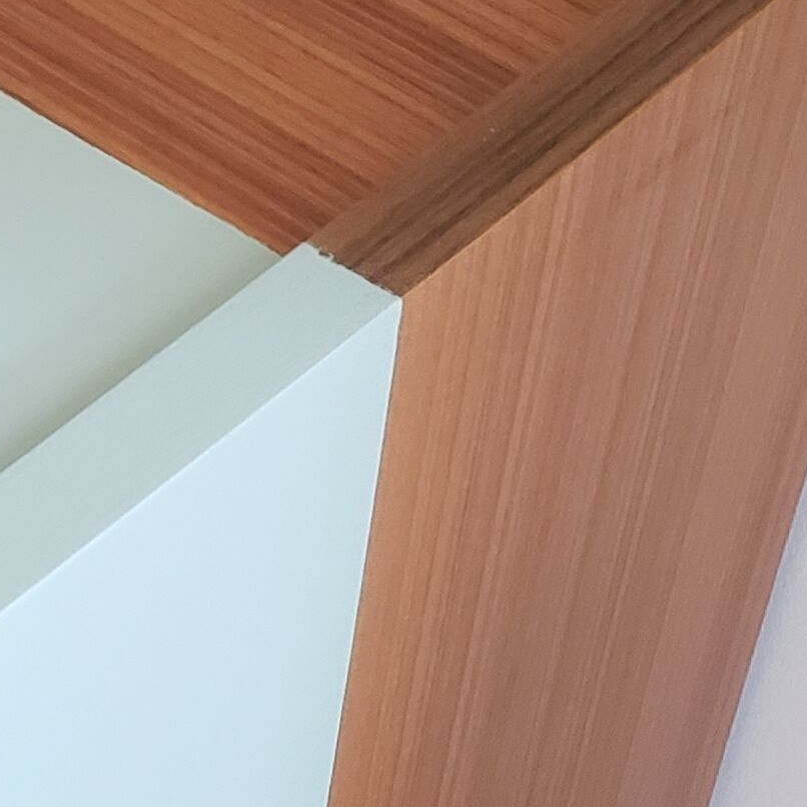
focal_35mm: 115
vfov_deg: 15.2
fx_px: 3033
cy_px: 375
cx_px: -513
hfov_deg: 13.9
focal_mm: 4.3
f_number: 1.5
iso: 320
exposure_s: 1/60
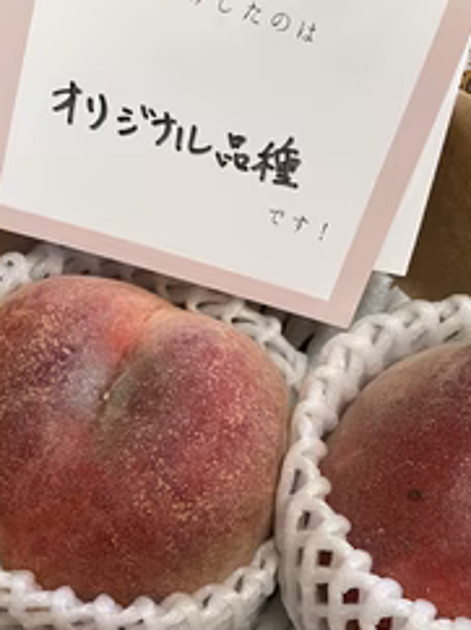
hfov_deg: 33.3
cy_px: 508
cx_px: 164
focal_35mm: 43
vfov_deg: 41.9
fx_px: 781
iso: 125
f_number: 1.6
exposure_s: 1/50
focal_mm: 4.2
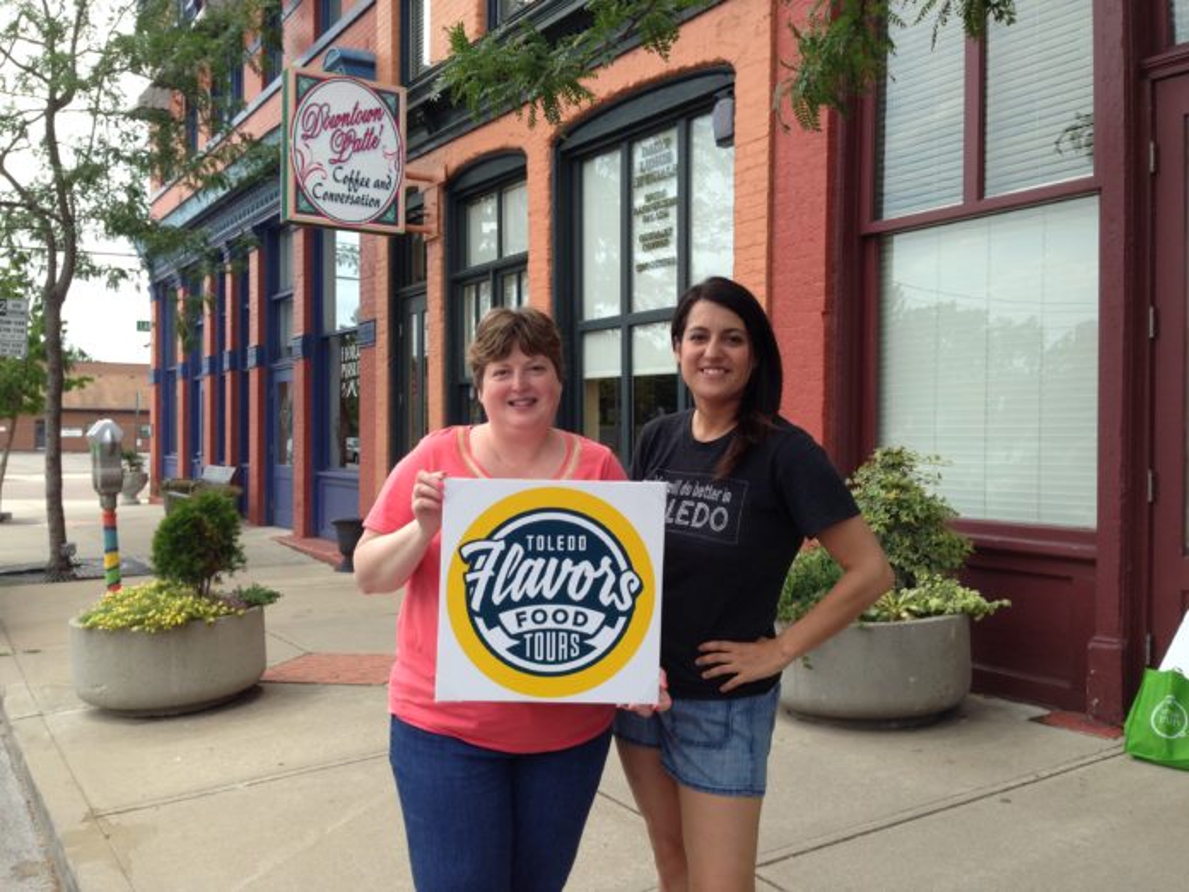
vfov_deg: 42.9
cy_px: 446
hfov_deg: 55.4
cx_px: 594
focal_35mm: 33
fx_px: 1133
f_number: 2.4
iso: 50
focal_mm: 4.12
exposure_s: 1/536
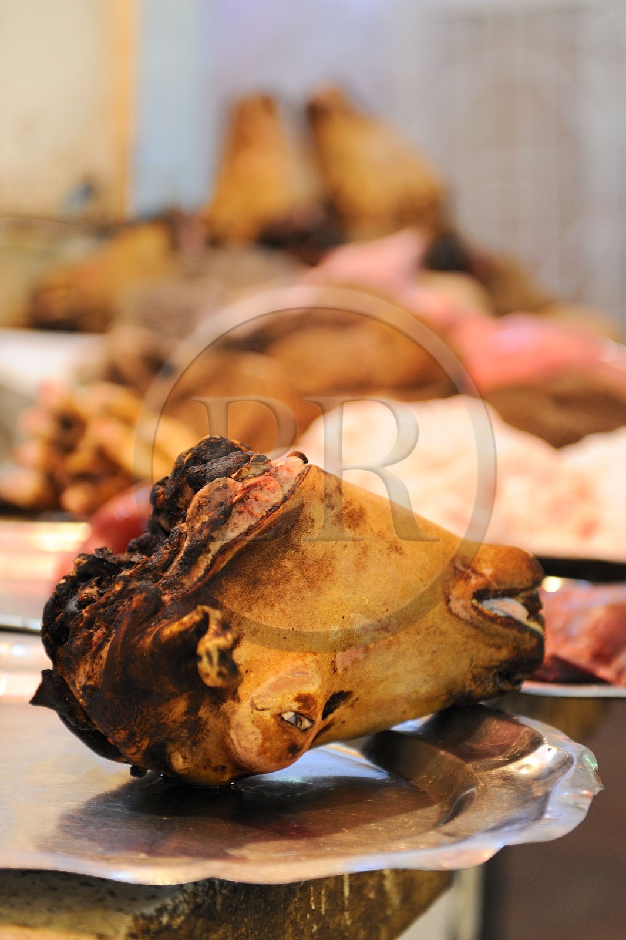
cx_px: 313
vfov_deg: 28.8
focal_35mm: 70
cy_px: 470
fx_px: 1826
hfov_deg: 19.4
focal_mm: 70
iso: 800
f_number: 2.8
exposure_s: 1/50
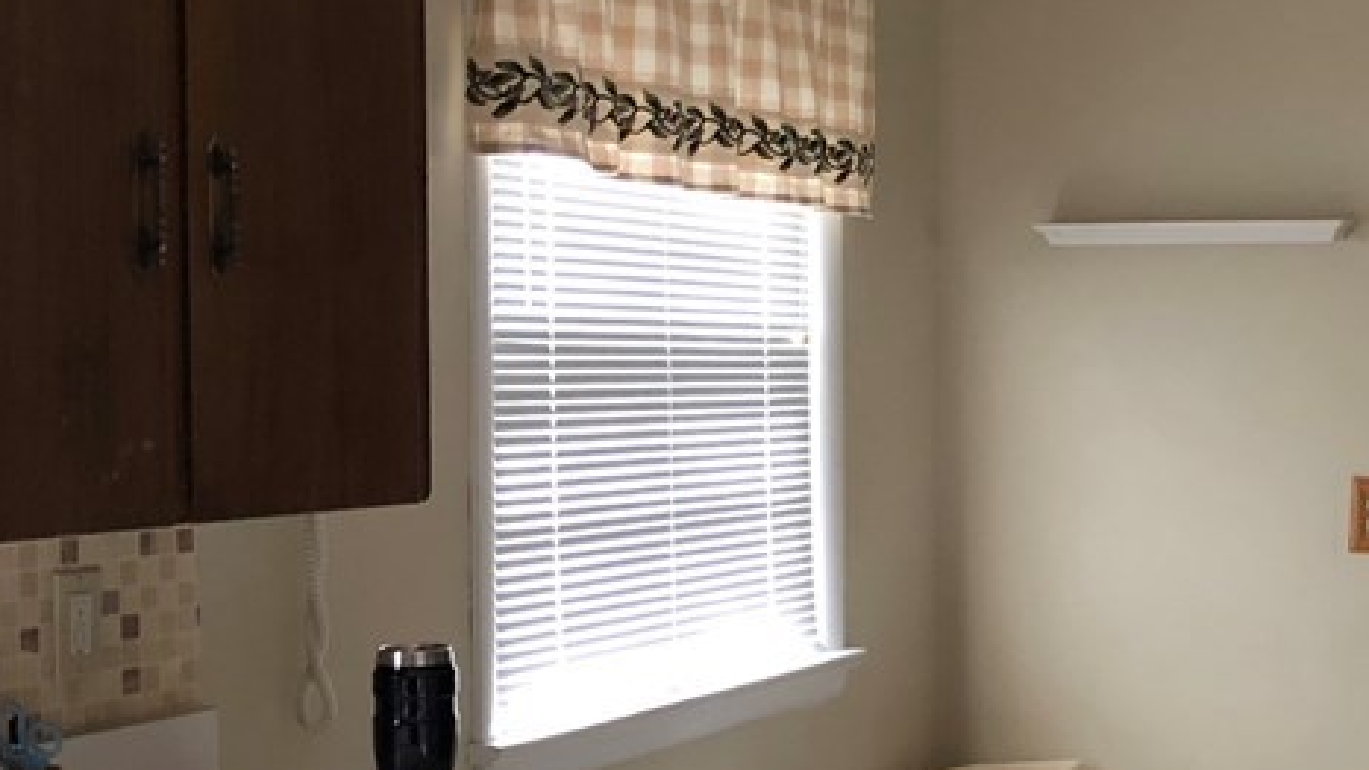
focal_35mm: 67
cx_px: 1143
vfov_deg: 17.9
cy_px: 532
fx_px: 2432
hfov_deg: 30.5
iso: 100
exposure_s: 1/9
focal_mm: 3.99
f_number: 1.8
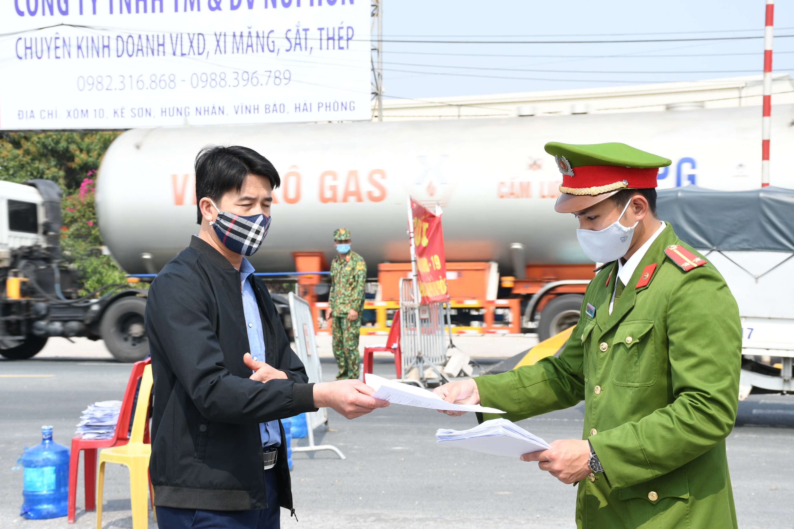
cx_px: 397
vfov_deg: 18.9
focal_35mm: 72
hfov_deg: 28.1
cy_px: 264
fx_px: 1588
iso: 160
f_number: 10
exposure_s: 1/200
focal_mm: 48
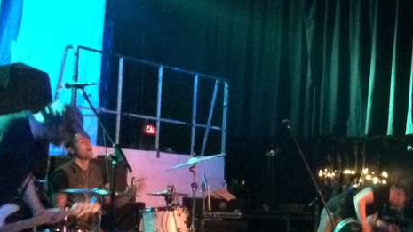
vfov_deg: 13.4
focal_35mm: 90
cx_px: 430
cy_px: 172
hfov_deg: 22.6
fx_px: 985
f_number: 2.2
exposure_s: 1/15
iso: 800
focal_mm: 4.12
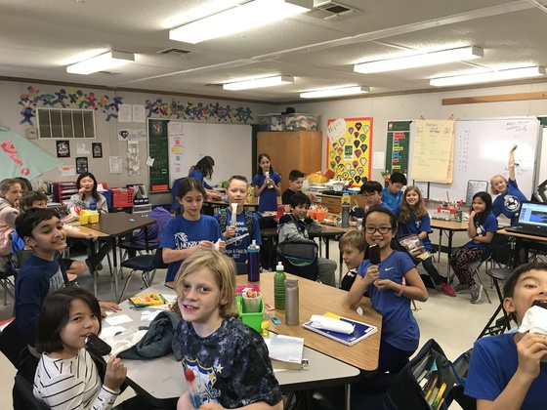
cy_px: 205
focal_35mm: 28
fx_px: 442
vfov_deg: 49.7
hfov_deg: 63.4
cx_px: 274
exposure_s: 1/30
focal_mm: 3.99
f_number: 1.8
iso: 40
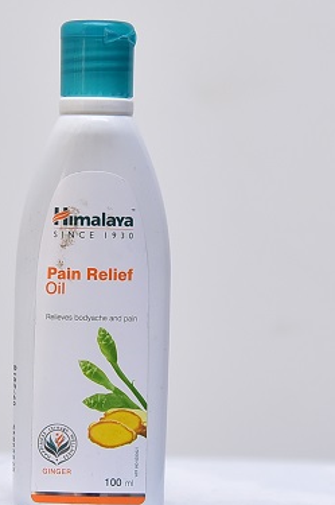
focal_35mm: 73
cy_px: 285
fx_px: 1022
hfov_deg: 18.5
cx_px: 102
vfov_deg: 27.7
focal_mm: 52
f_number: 4
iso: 1250
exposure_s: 1/125
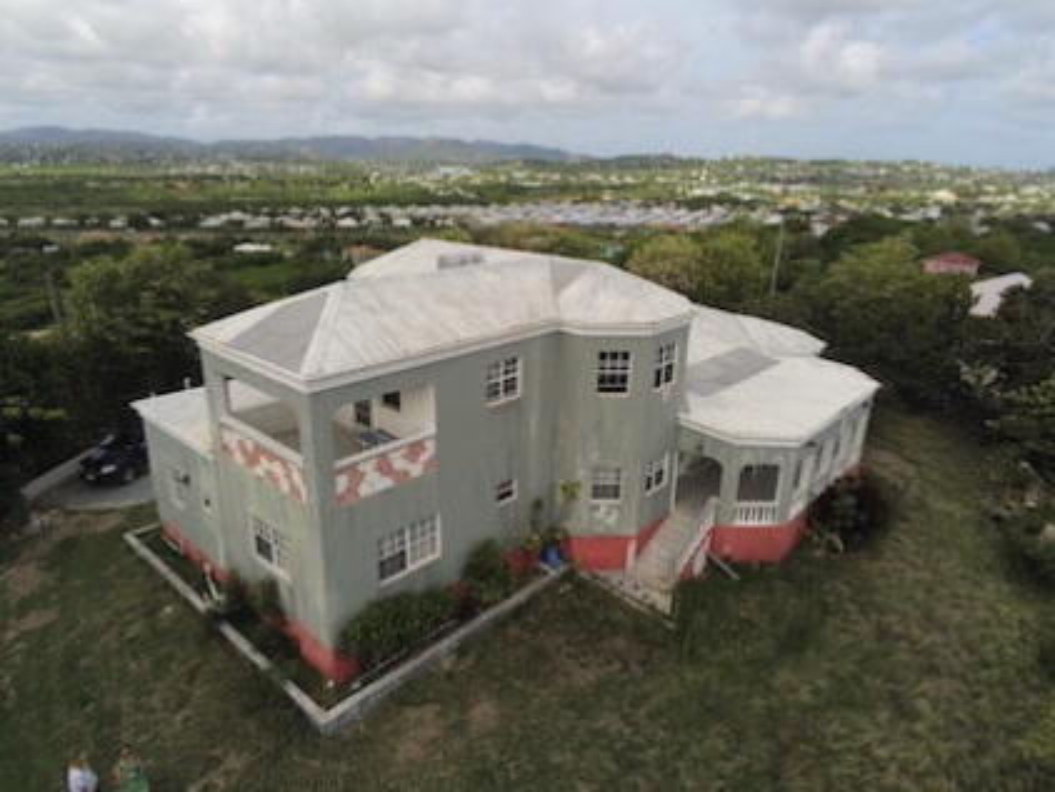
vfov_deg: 58.9
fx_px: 701
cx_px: 528
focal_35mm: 23
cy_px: 396
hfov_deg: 73.9
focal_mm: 4
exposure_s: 1/1923
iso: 106
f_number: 2.4
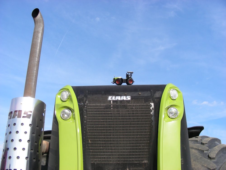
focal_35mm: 38
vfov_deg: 37.7
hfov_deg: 49.0
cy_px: 85
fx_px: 248
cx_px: 113
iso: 50
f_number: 4
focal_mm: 6.3
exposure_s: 1/374
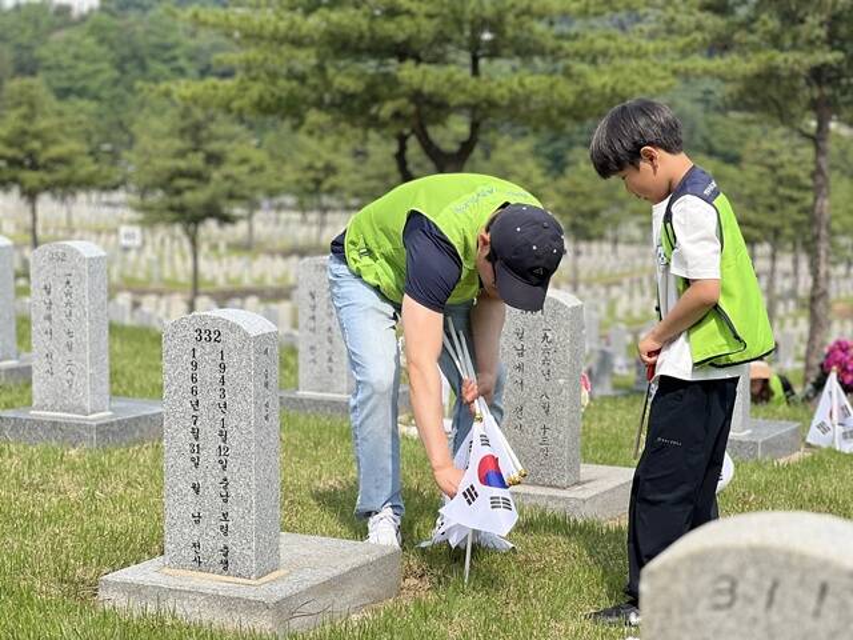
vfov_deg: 19.1
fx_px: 1897
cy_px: 320
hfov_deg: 25.3
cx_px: 426
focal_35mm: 77
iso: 32
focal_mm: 9
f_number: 2.8
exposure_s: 1/690
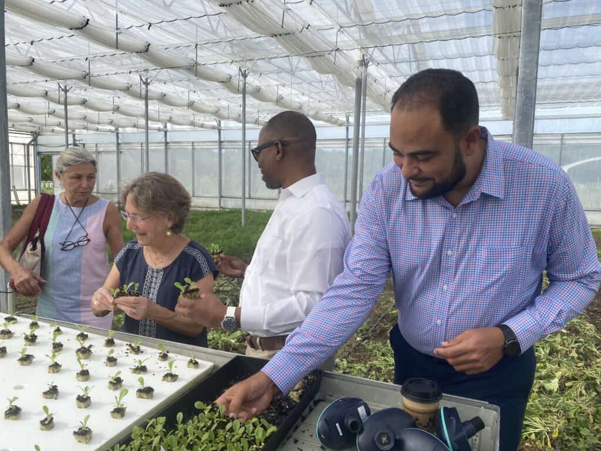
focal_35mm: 26
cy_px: 226
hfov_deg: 67.3
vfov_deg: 53.1
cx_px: 300
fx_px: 451
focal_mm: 4.25
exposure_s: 1/1147
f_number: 1.8
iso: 32
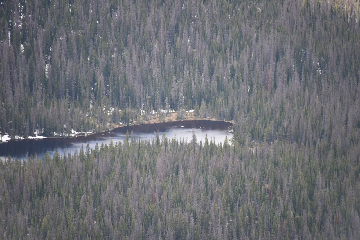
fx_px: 3000
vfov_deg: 4.6
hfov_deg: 6.9
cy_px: 120
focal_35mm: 300
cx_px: 180
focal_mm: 300
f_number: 5.6
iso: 900
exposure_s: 1/640
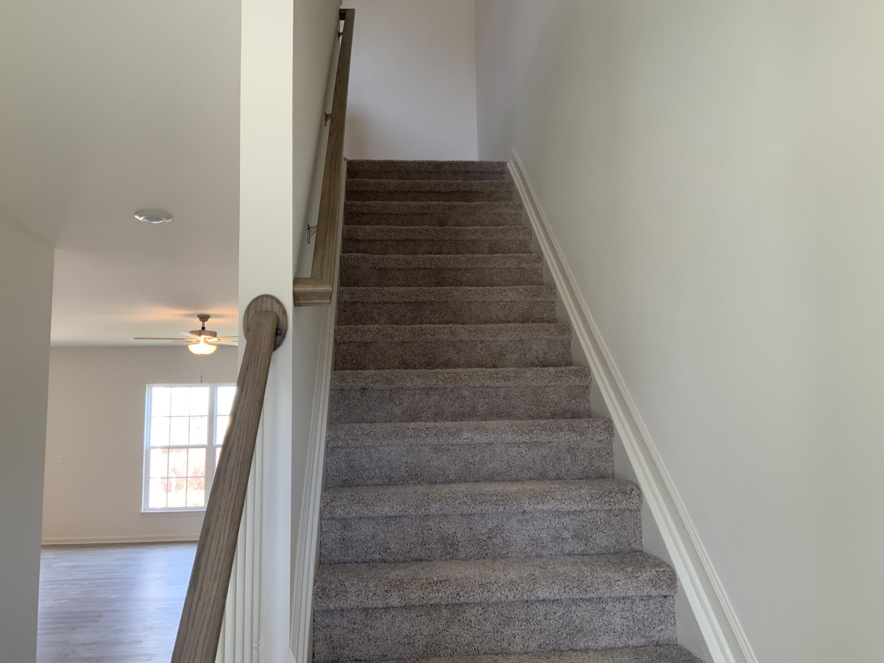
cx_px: 442
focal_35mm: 29
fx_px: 741
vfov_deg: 48.2
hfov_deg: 61.7
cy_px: 332
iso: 80
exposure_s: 1/60
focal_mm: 3
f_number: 1.8
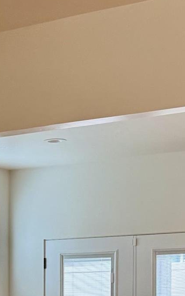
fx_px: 928
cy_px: 337
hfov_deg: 11.1
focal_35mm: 115
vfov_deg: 17.4
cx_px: -69
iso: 250
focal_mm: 6.76
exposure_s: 1/120
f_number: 1.78
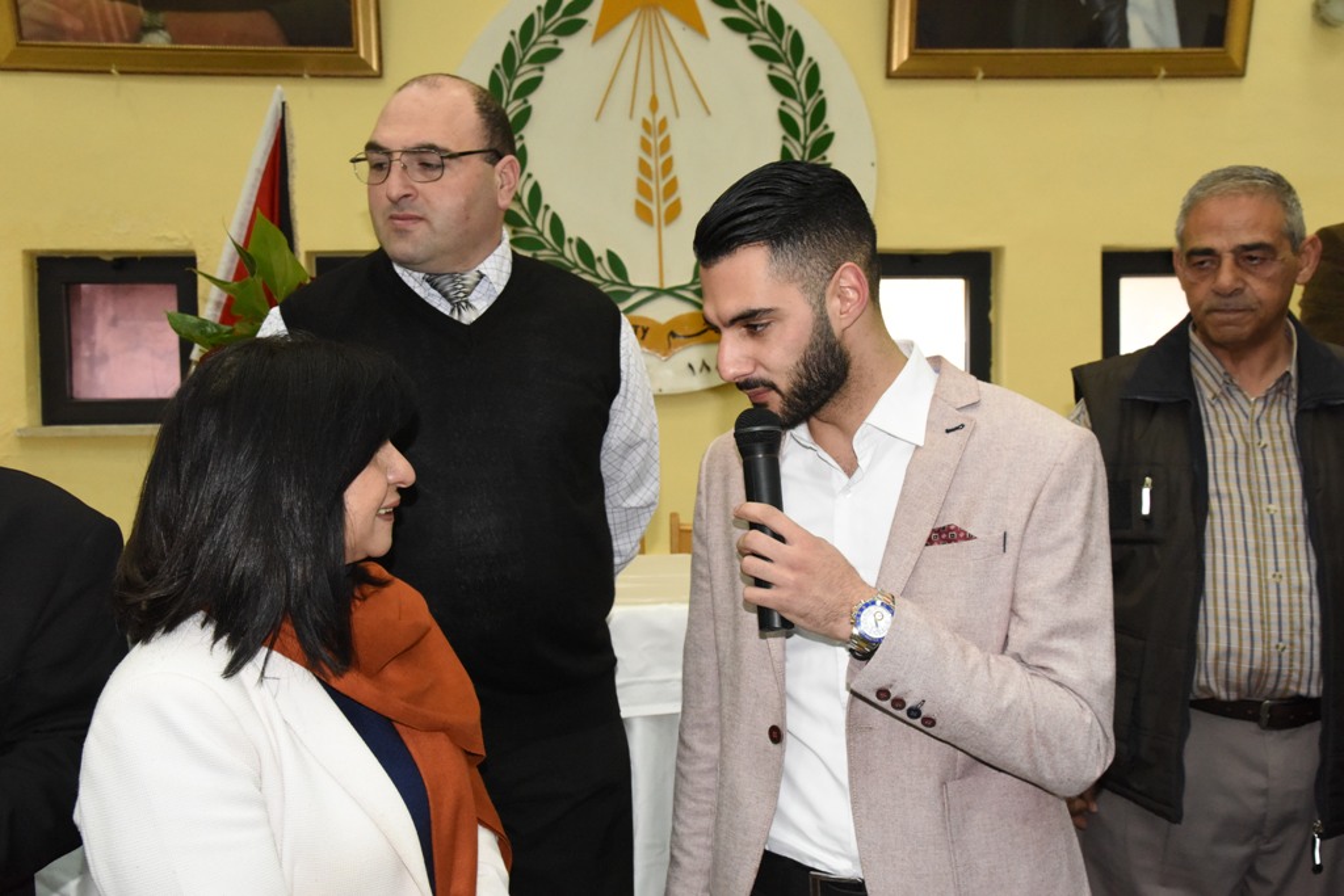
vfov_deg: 37.9
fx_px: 1307
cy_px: 448
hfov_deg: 54.4
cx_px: 672
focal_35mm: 35
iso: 6400
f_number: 8
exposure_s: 1/200
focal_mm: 35
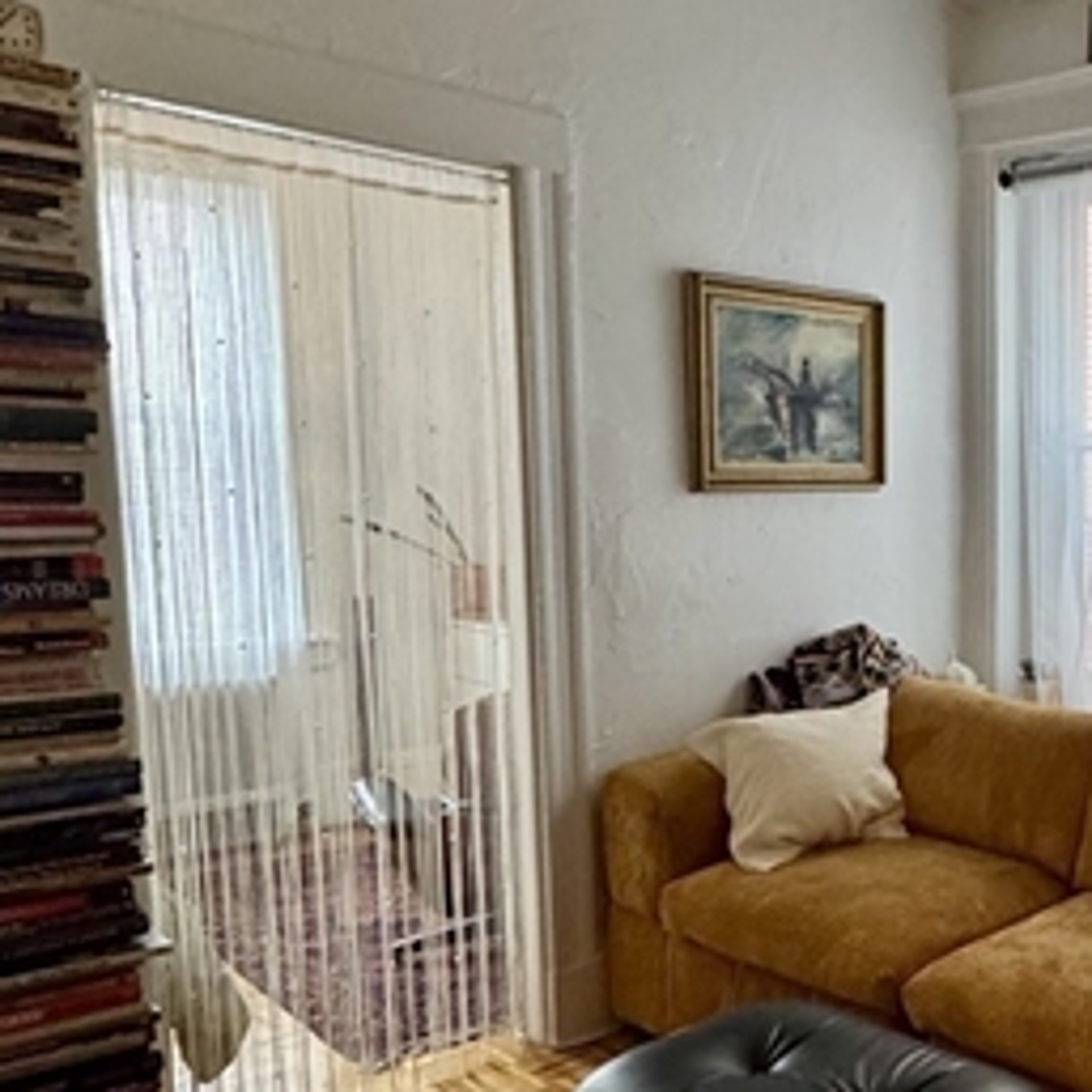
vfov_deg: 44.8
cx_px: 1105
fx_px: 1321
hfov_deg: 39.4
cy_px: 637
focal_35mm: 37
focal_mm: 2.22
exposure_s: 1/60
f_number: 2.2
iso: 400
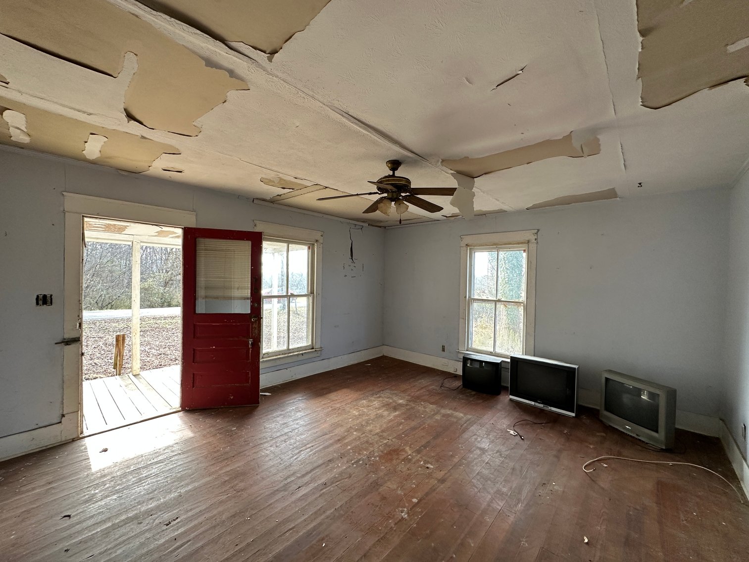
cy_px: 281
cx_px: 374
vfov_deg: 85.7
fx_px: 303
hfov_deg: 102.1
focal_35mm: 14
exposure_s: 1/99
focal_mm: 2.22
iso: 125
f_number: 2.2
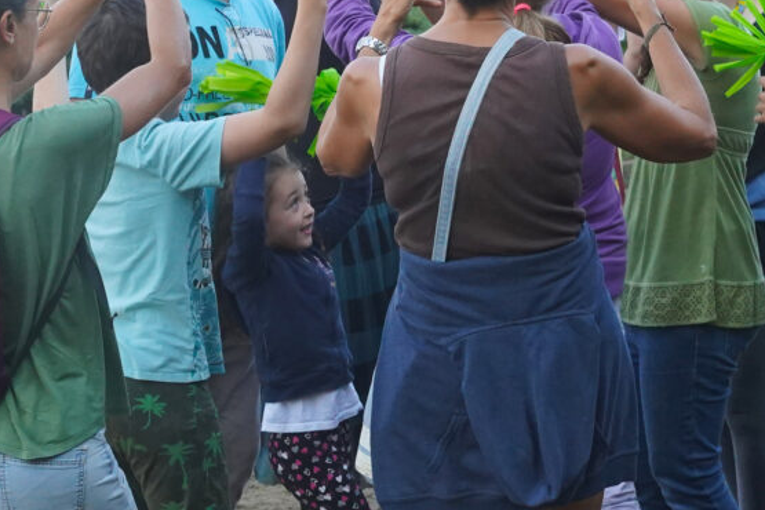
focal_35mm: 159
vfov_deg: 8.6
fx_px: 3385
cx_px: 651
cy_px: 190
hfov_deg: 12.8
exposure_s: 1/1000
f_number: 6.3
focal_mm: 49.1
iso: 2500
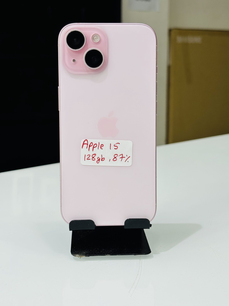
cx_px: 114
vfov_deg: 36.8
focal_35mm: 52
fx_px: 459
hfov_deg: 28.0
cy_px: 153
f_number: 1.6
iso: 40
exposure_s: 1/50
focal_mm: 5.96
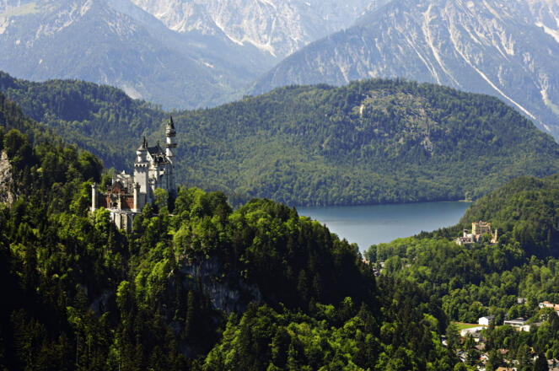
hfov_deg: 19.5
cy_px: 186
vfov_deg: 13.0
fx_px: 1628
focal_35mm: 105
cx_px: 280
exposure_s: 1/250
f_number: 8
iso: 100
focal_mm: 70
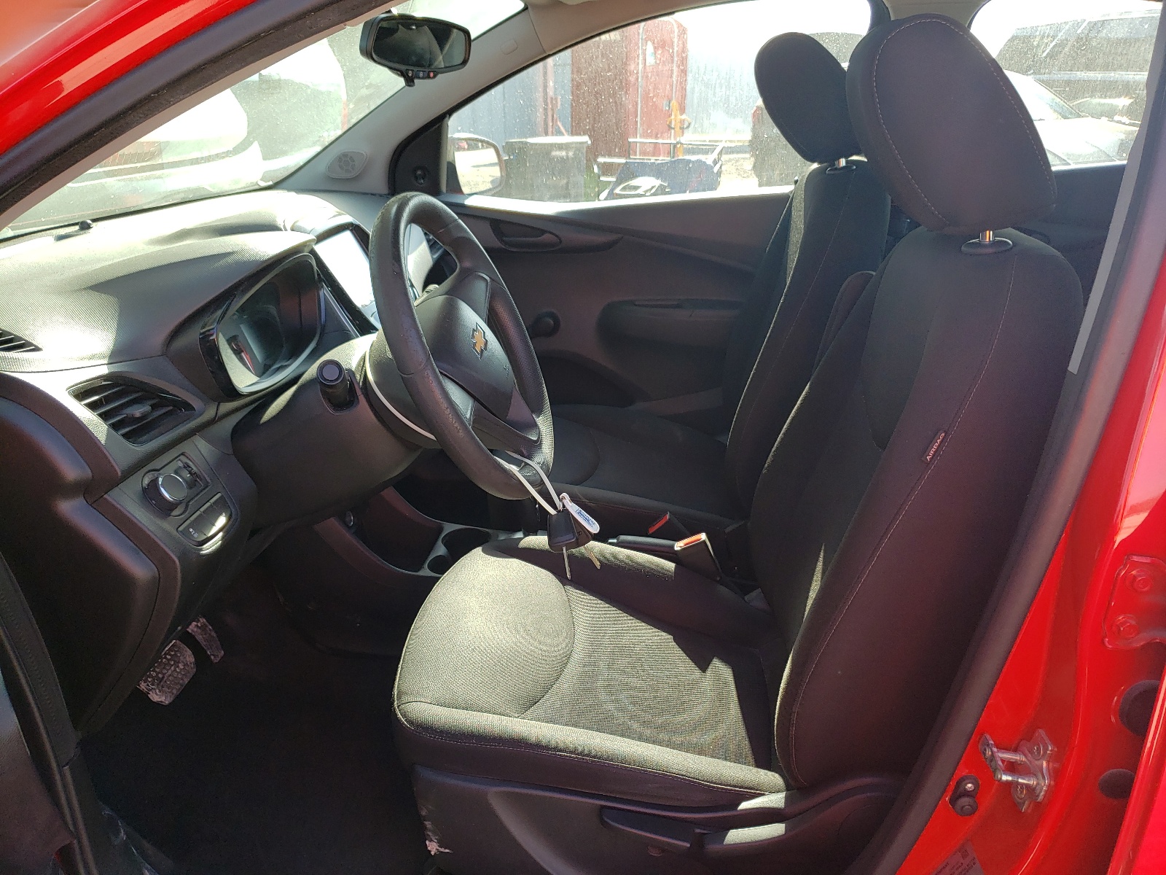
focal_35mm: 26
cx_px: 583
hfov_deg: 67.3
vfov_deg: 53.1
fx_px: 876
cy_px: 438
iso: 50
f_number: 1.5
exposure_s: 1/333
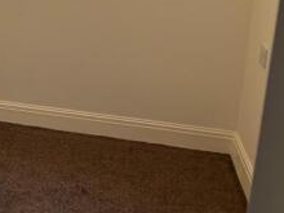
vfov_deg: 20.6
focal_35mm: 69
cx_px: -70
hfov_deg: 25.0
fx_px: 566
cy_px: -1
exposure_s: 1/60
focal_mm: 5.96
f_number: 1.6
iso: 160
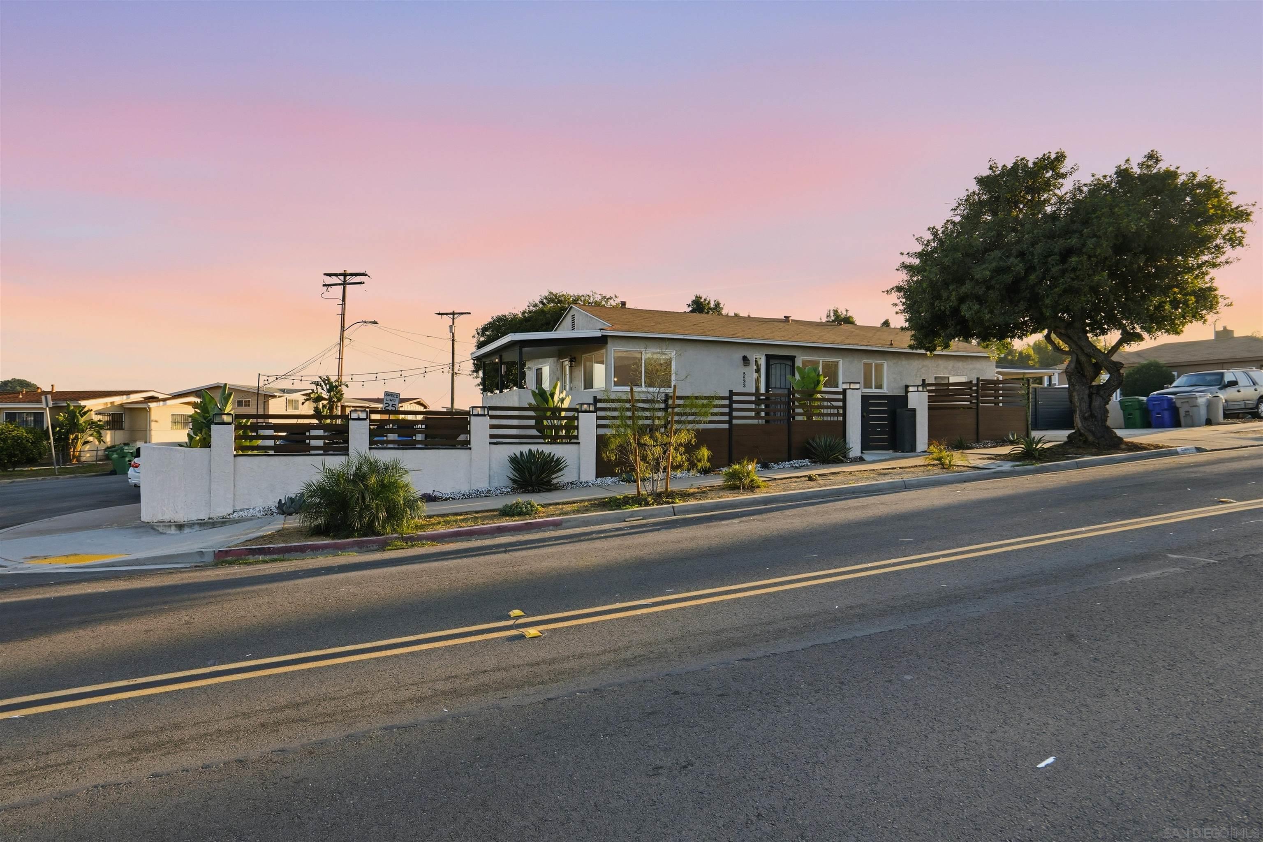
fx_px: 702
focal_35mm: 20
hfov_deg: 84.0
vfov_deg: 61.9
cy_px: 421
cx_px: 632
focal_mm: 20
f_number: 11
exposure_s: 1/1250
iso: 500
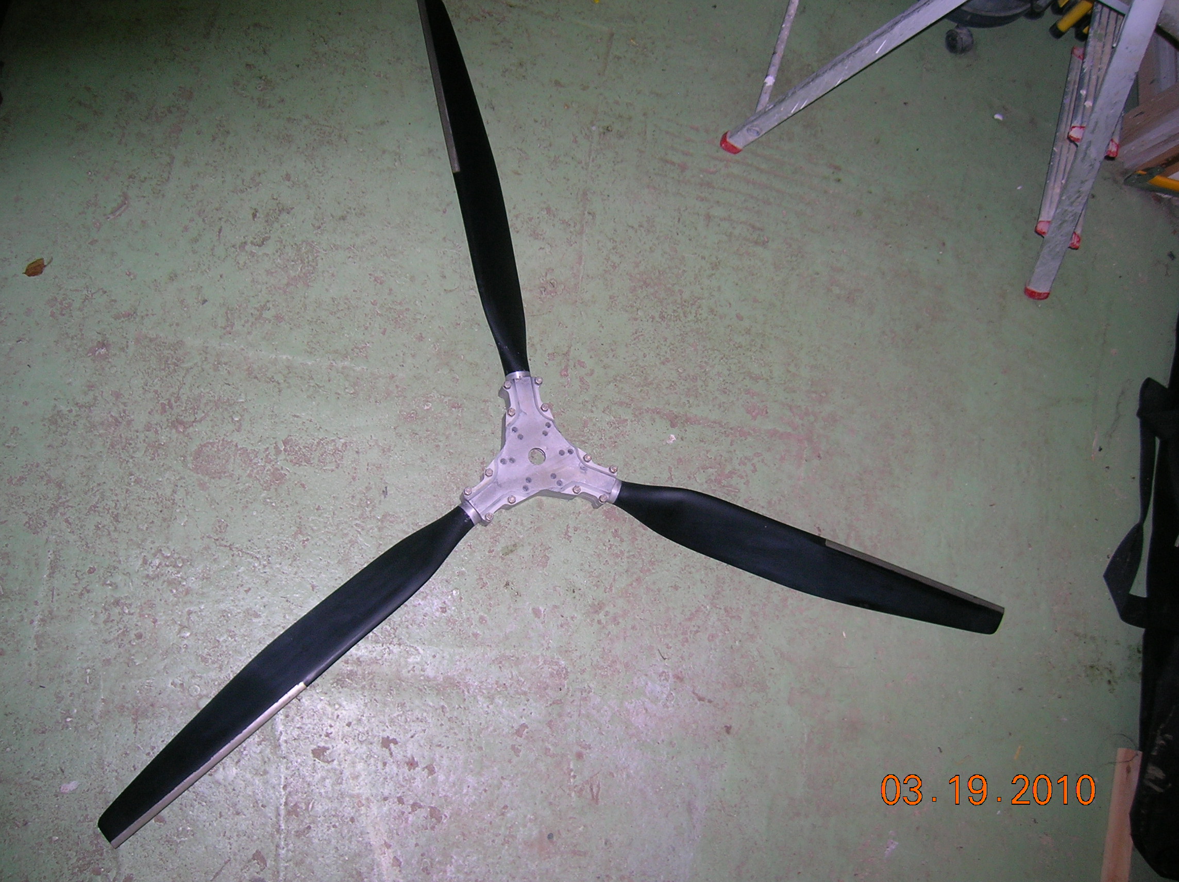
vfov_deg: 41.7
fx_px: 1157
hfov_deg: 54.0
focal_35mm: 34
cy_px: 441
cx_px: 590
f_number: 2.9
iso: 57
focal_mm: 5.7
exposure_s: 1/60.1
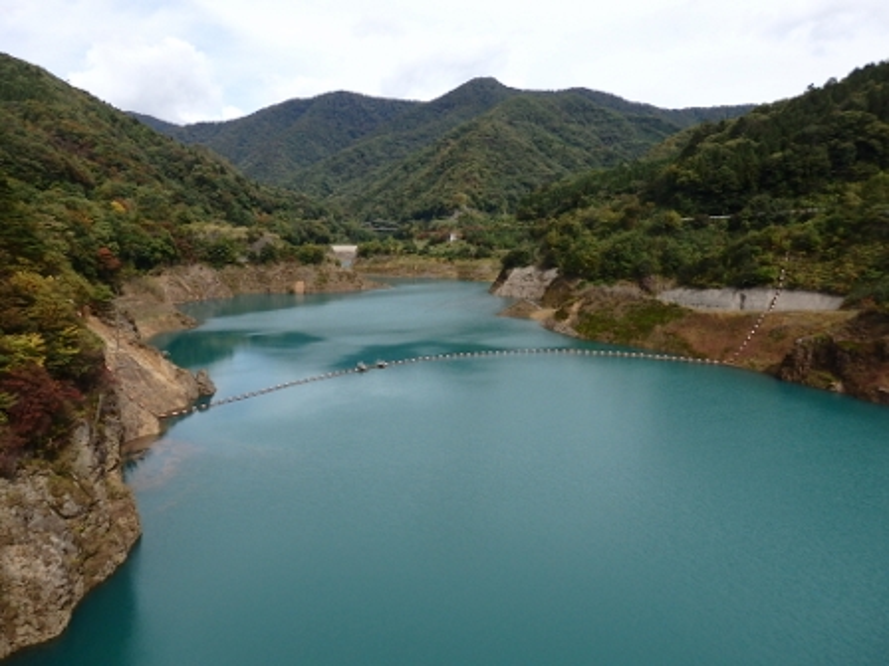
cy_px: 333
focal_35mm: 25
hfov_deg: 69.4
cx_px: 444
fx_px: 642
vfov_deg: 54.9
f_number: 8.7
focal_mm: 4.5
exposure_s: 1/320
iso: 250
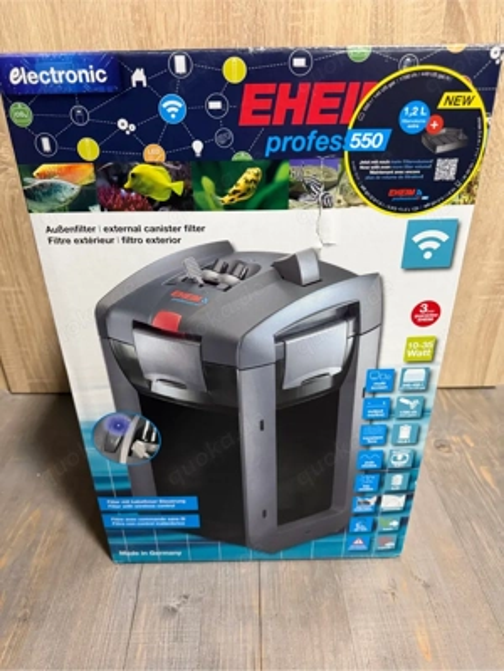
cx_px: 252
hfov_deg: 56.8
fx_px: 466
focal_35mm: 24
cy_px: 336
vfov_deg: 71.6
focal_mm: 6.76
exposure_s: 1/58
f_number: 1.78
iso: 800
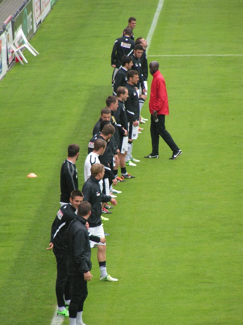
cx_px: 122
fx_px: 2911
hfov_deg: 4.8
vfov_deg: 6.4
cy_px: 162
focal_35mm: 311
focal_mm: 47.6
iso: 80
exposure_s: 1/400
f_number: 3.5
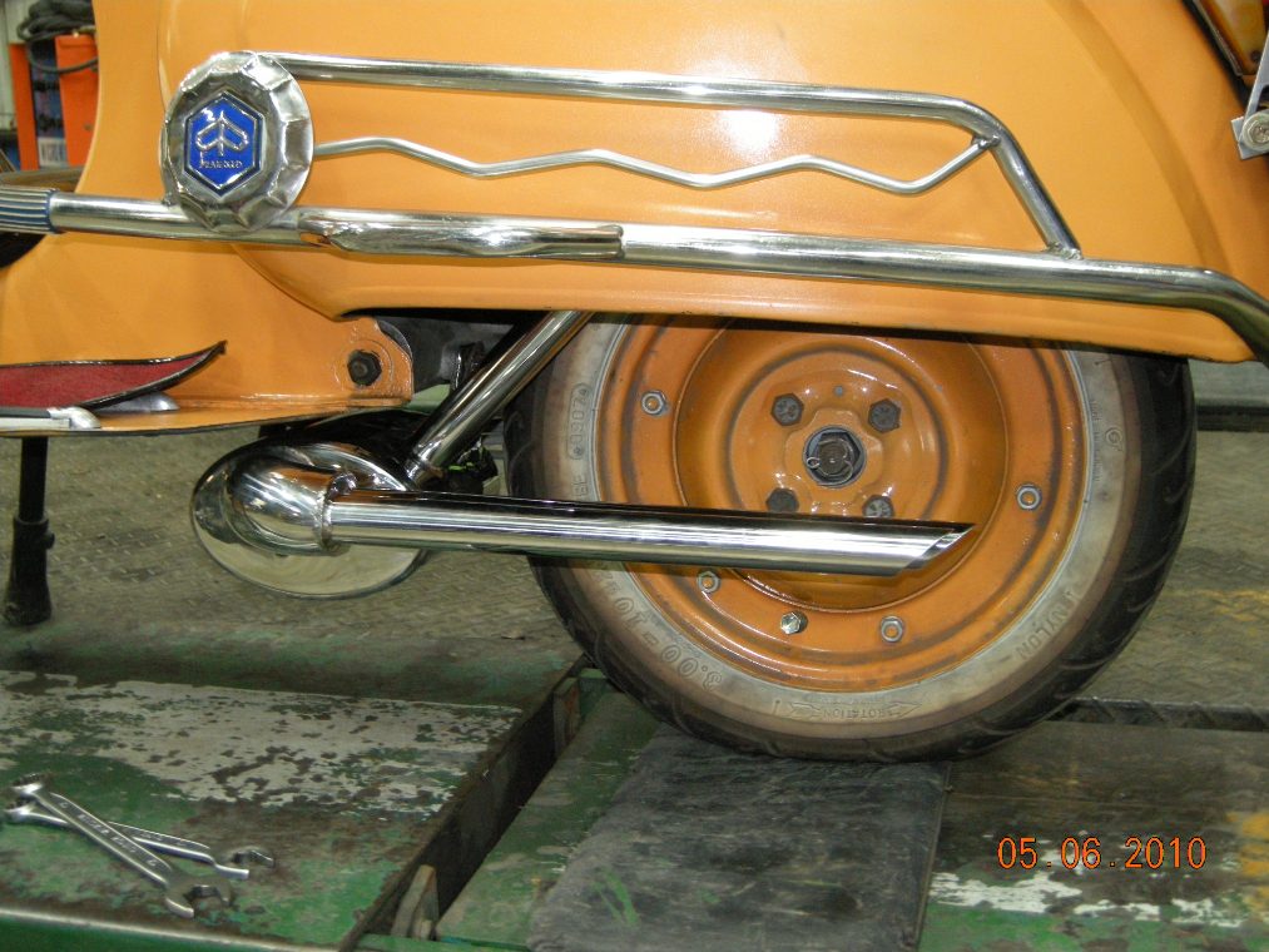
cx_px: 634
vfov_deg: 30.9
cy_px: 476
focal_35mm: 47
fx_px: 1723
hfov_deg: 40.4
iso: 400
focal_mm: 10.1
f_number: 3.1
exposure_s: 1/8
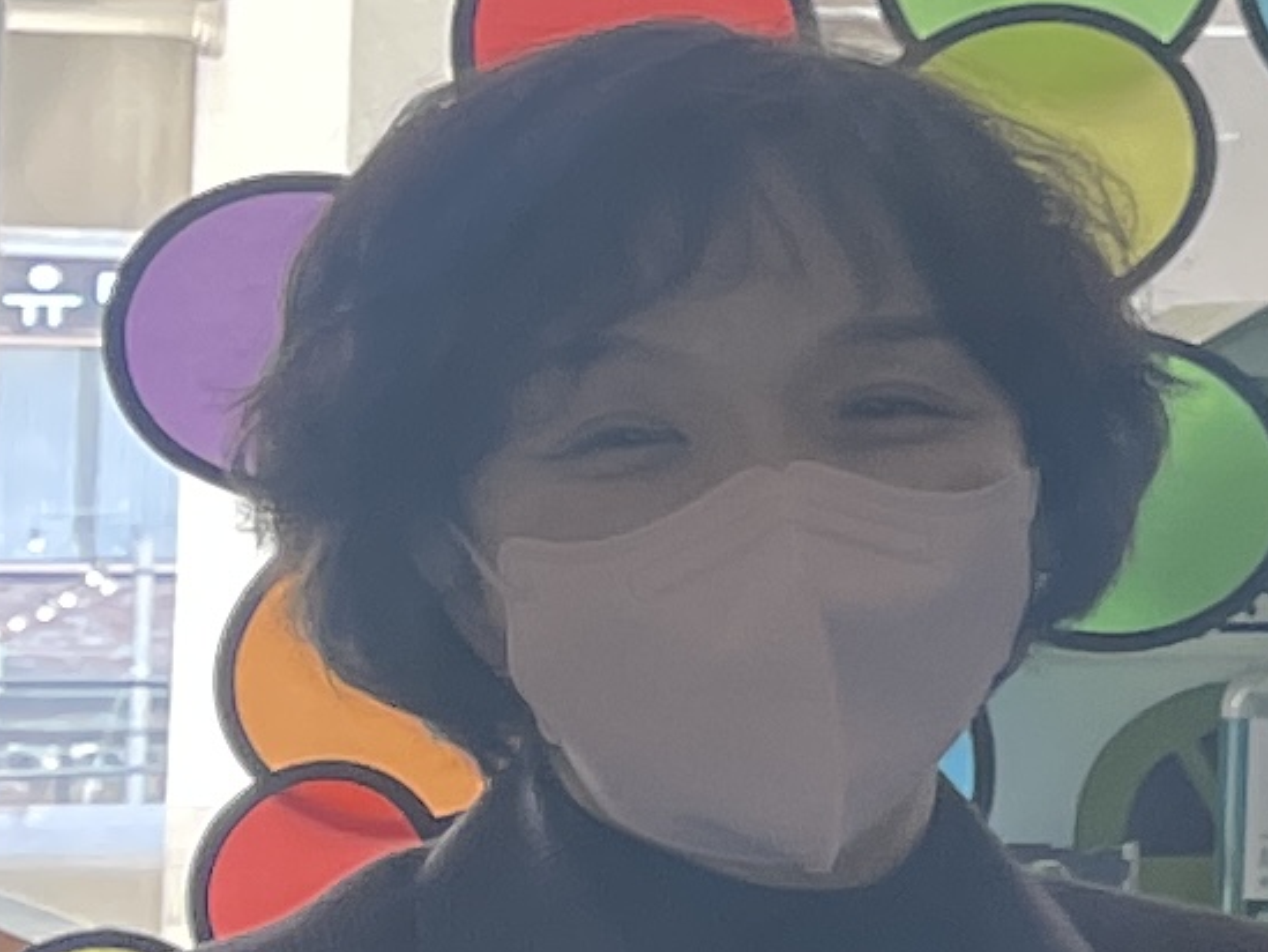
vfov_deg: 7.8
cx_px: 4183
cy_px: 201
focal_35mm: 191
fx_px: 6998
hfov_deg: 8.3
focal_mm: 4.2
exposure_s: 1/120
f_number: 1.6
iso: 64
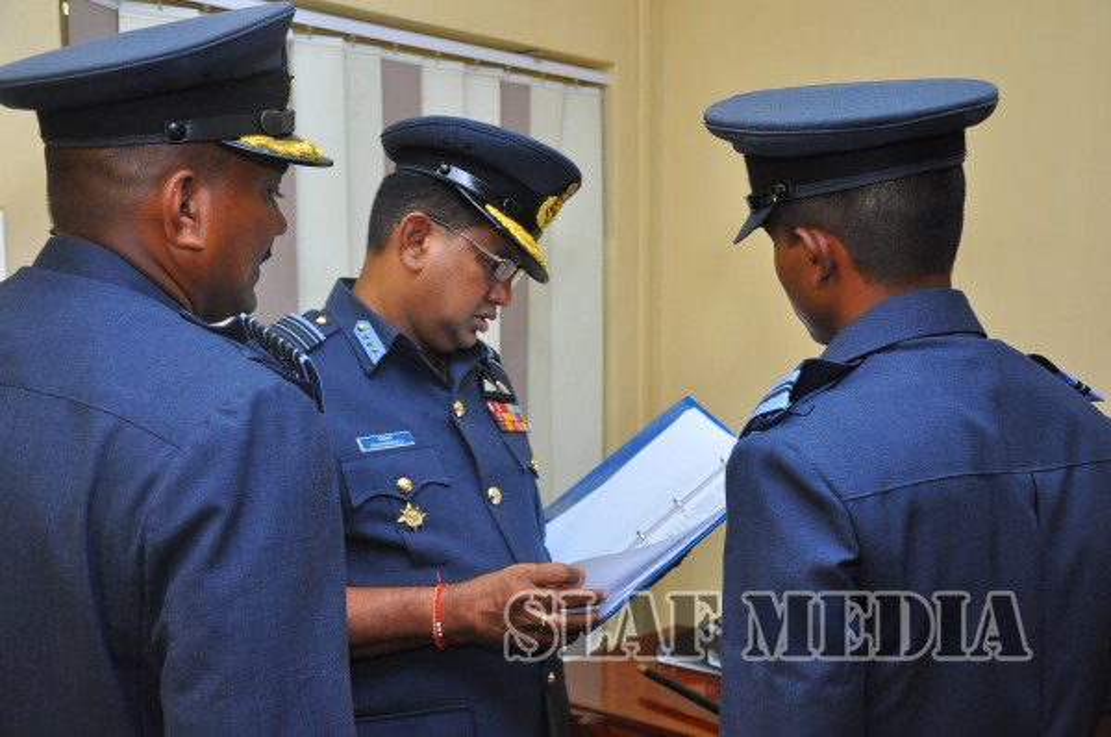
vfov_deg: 31.8
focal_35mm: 42
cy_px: 368
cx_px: 556
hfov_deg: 46.5
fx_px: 1294
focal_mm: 28
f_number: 5.6
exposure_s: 1/125
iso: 500
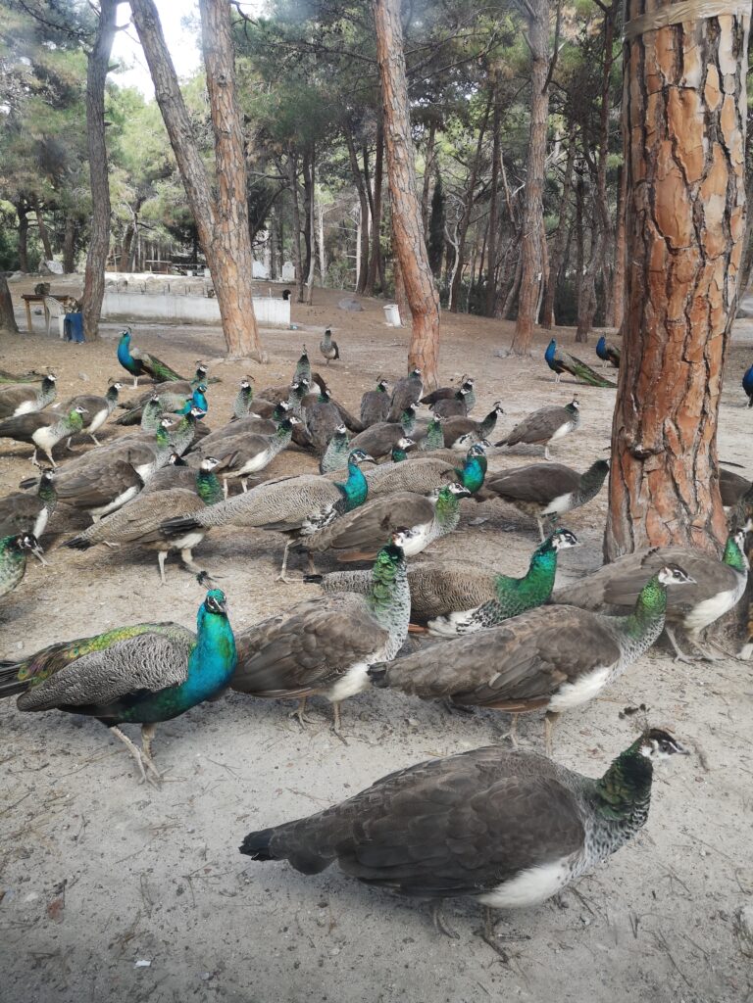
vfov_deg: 65.3
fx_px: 783
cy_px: 502
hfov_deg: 51.4
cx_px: 376
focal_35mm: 27
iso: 50
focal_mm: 3.95
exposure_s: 1/160
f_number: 1.8
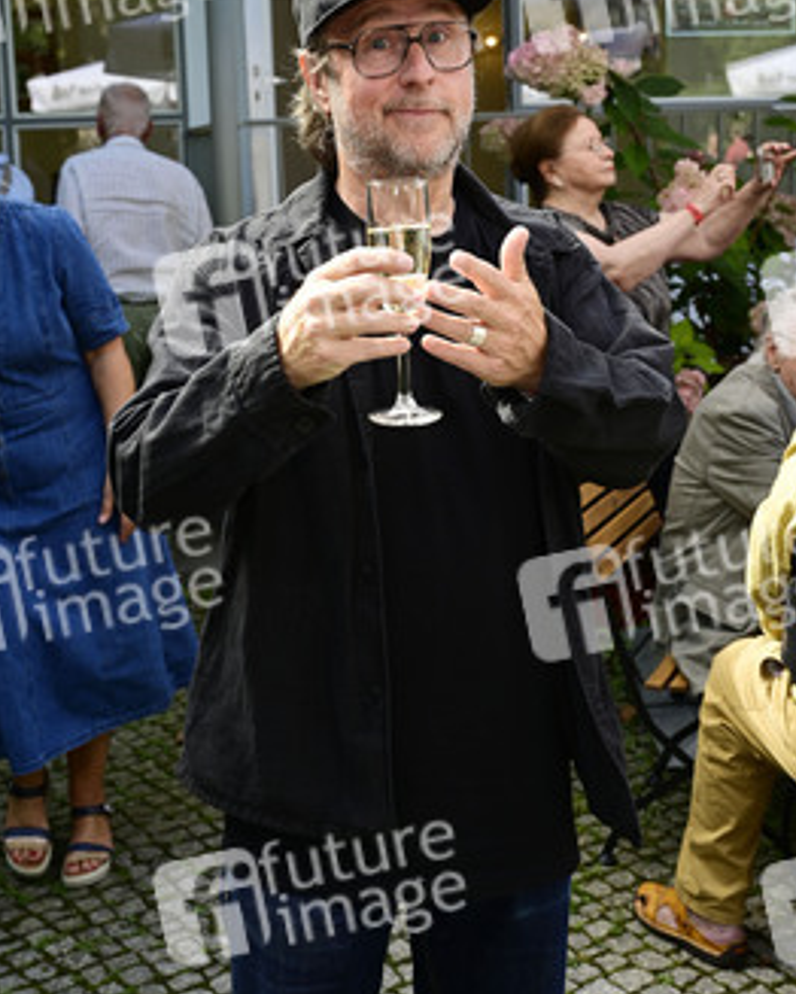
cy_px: 438
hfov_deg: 32.1
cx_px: 398
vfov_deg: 39.5
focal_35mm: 47
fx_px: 1383
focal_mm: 41
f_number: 6.3
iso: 250
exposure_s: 1/200
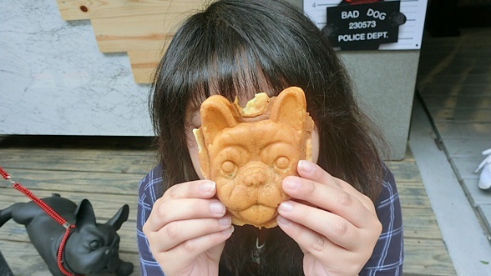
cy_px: 138
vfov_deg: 41.5
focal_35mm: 28
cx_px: 242
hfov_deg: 67.9
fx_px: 365
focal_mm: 5.4
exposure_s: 1/125
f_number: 2.8
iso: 125
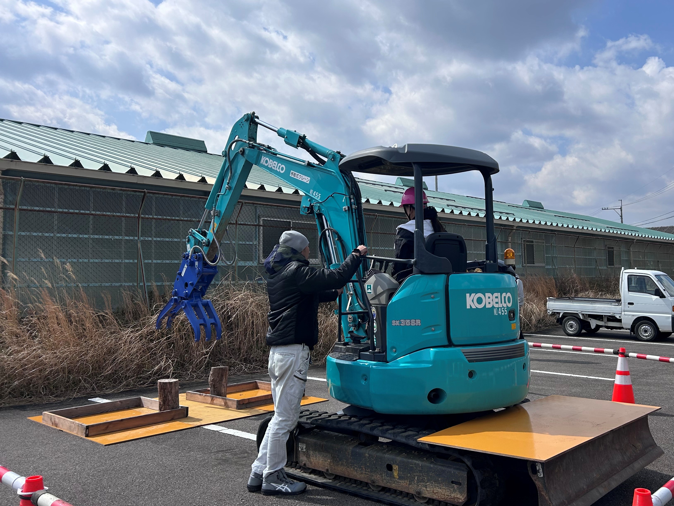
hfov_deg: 67.3
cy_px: 253
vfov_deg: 53.1
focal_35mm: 26
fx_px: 506
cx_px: 337
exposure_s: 1/7463
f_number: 1.5
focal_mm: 5.7
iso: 50
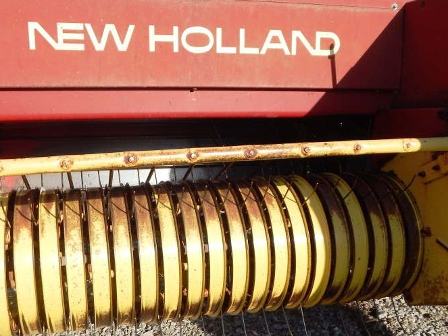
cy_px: 192
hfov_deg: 53.6
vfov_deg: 41.7
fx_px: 440
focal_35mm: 34
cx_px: 182
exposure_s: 1/400
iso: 125
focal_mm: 4
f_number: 6
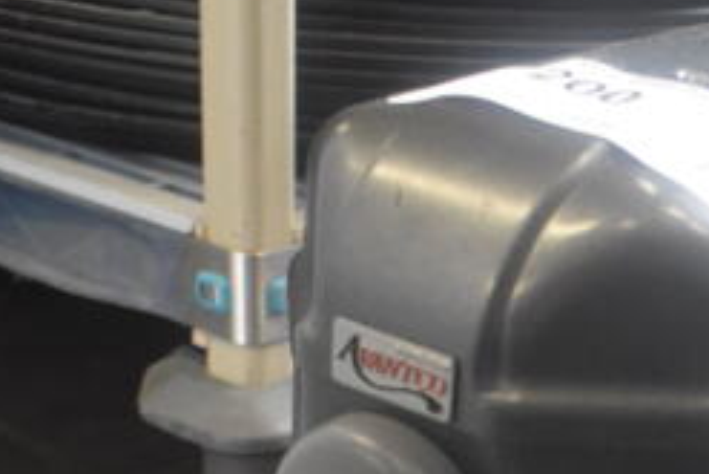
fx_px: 2187
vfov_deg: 11.5
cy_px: 852
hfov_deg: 18.0
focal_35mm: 111
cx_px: 677
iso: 2500
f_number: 3.8
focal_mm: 20
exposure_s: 1/125
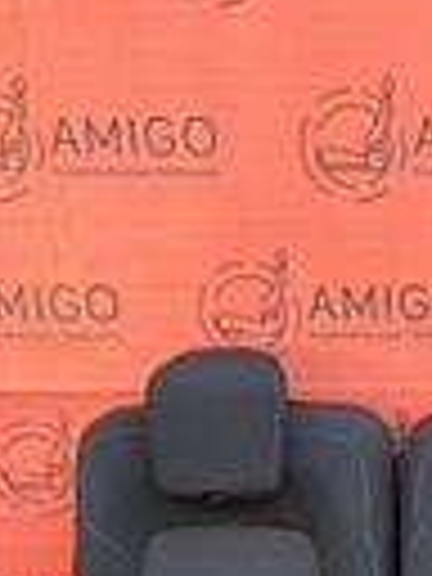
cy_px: 621
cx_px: 558
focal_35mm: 73
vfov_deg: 25.0
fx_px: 1215
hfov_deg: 18.8
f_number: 1.6
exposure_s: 1/122
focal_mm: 5.1
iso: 32
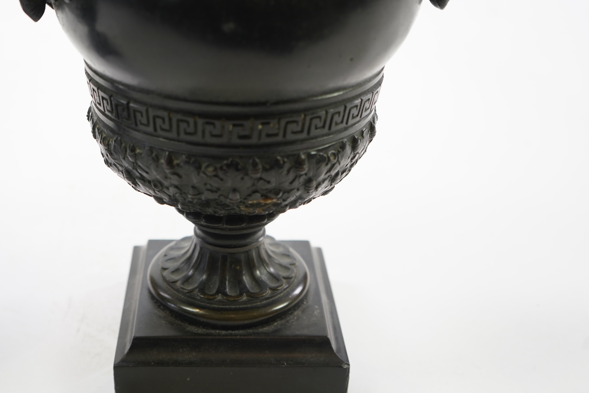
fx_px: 785
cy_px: 189
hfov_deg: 41.0
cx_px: 249
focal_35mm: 48
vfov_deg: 28.1
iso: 800
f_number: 4.5
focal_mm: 37
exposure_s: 1/100
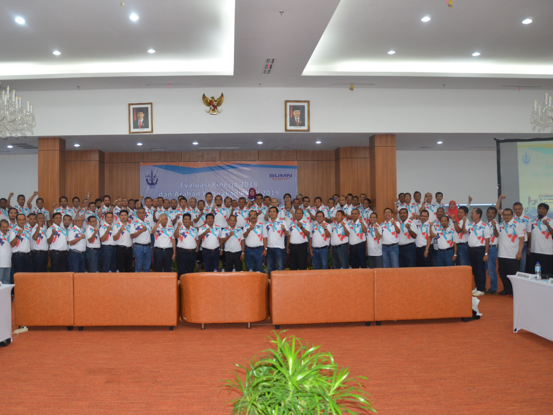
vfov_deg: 46.8
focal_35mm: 30
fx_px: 479
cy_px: 209
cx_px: 245
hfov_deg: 59.8
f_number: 4.5
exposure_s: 1/60
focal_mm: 18
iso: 500
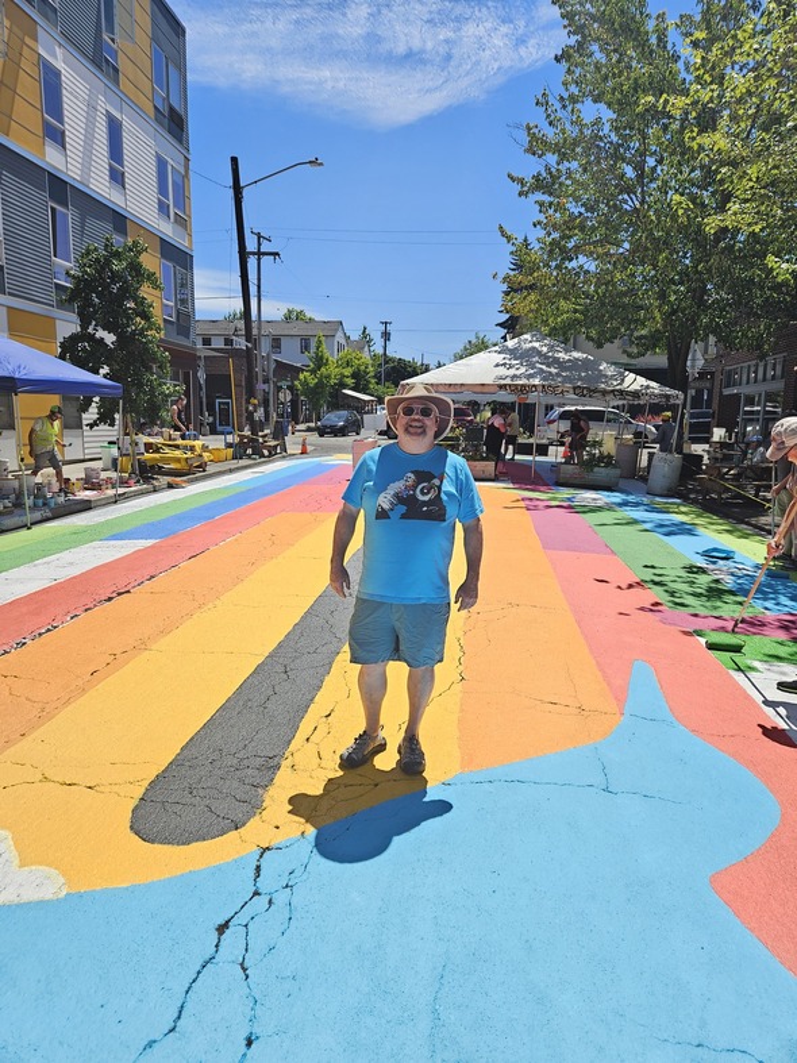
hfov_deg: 58.9
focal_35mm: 23
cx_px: 398
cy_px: 532
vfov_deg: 73.9
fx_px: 706
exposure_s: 1/1606
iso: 25
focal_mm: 5.4
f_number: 1.8
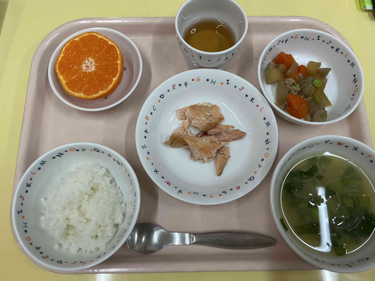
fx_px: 314
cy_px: 140
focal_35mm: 29
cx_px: 188
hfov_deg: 61.7
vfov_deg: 48.2
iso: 50
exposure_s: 1/100
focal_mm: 3
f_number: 1.8
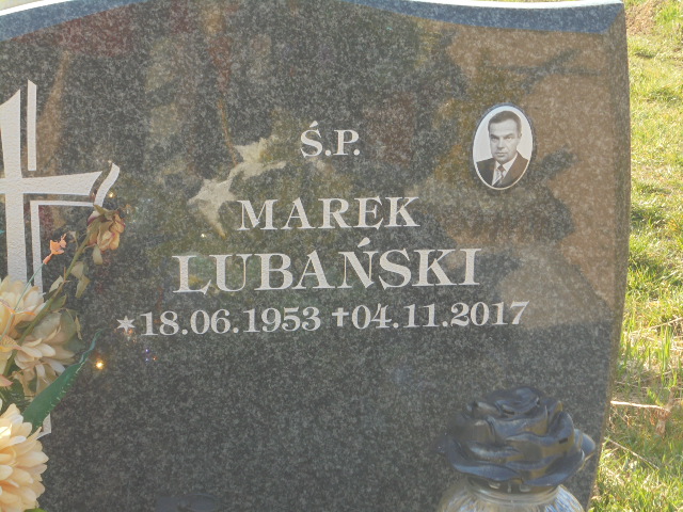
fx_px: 1638
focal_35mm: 83
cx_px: 342
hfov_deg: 23.6
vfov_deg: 17.8
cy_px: 256
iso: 100
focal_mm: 14.9
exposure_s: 1/80
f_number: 6.7
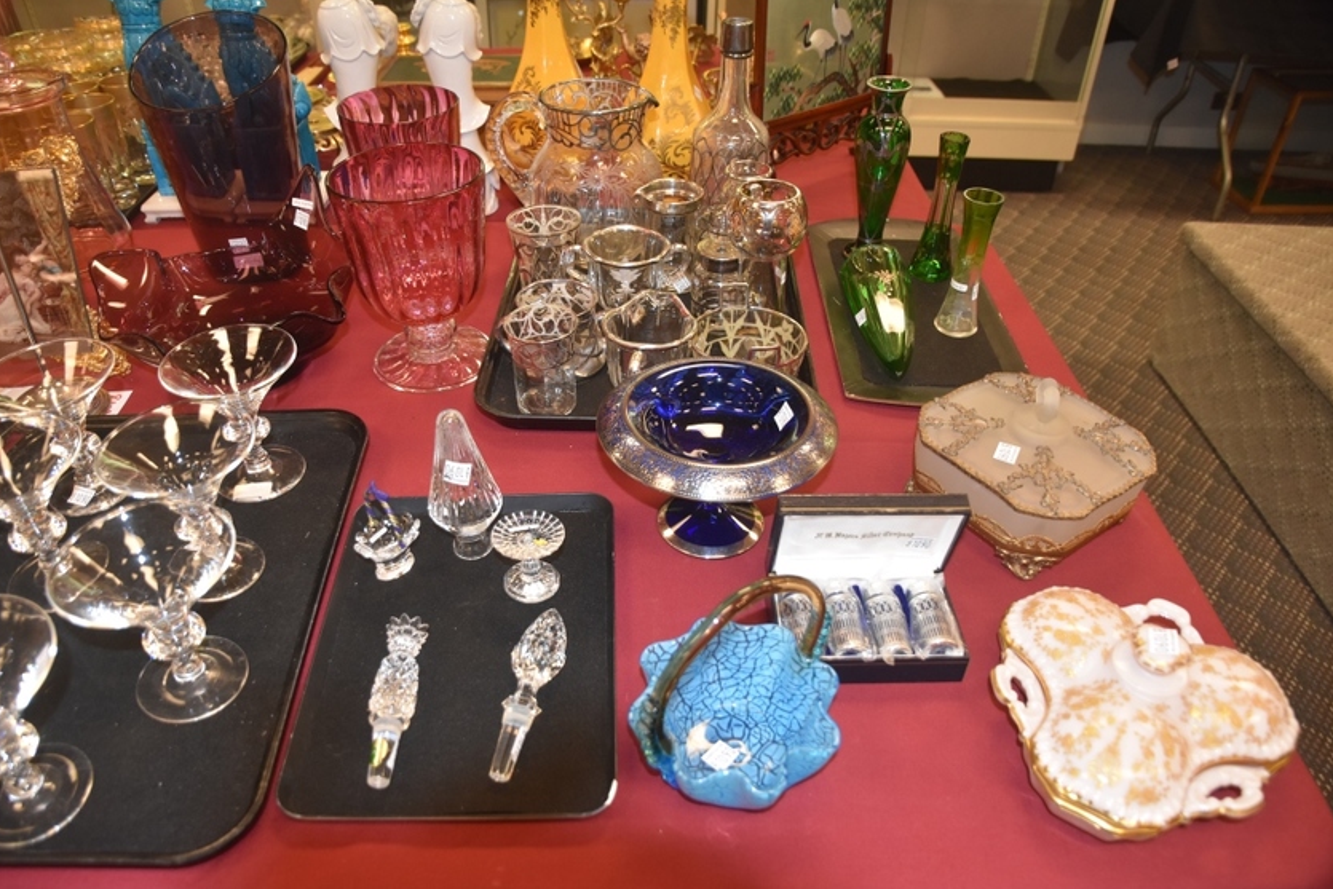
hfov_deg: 71.5
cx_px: 645
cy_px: 436
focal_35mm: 25
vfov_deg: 51.3
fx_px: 926
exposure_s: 1/60
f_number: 3.5
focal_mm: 16
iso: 1100
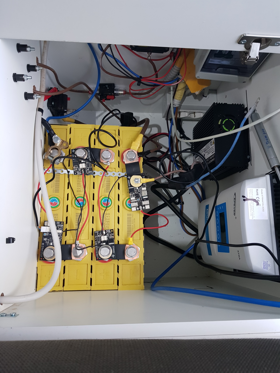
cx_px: 140
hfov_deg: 53.1
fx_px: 280
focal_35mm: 26
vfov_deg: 67.3
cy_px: 186
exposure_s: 1/18
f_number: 1.7
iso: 200
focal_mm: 4.3
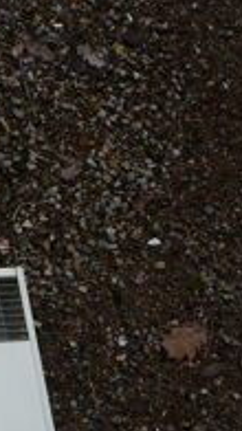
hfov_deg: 13.4
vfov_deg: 26.4
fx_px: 914
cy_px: 281
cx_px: -205
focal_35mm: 80
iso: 100
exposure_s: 1/200
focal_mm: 5.2
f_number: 4
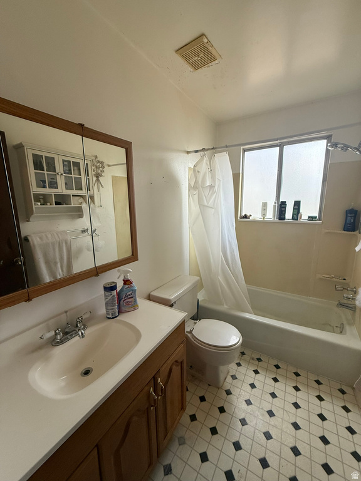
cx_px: 180
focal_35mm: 14
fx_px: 195
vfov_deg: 102.1
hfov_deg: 85.7
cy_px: 240
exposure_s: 1/99
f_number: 2.2
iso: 160
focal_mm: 2.22
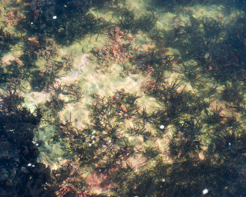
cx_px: 126
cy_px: 98
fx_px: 1114
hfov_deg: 12.6
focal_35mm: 153
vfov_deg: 10.1
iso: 100
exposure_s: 1/125
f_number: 5.6
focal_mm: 90
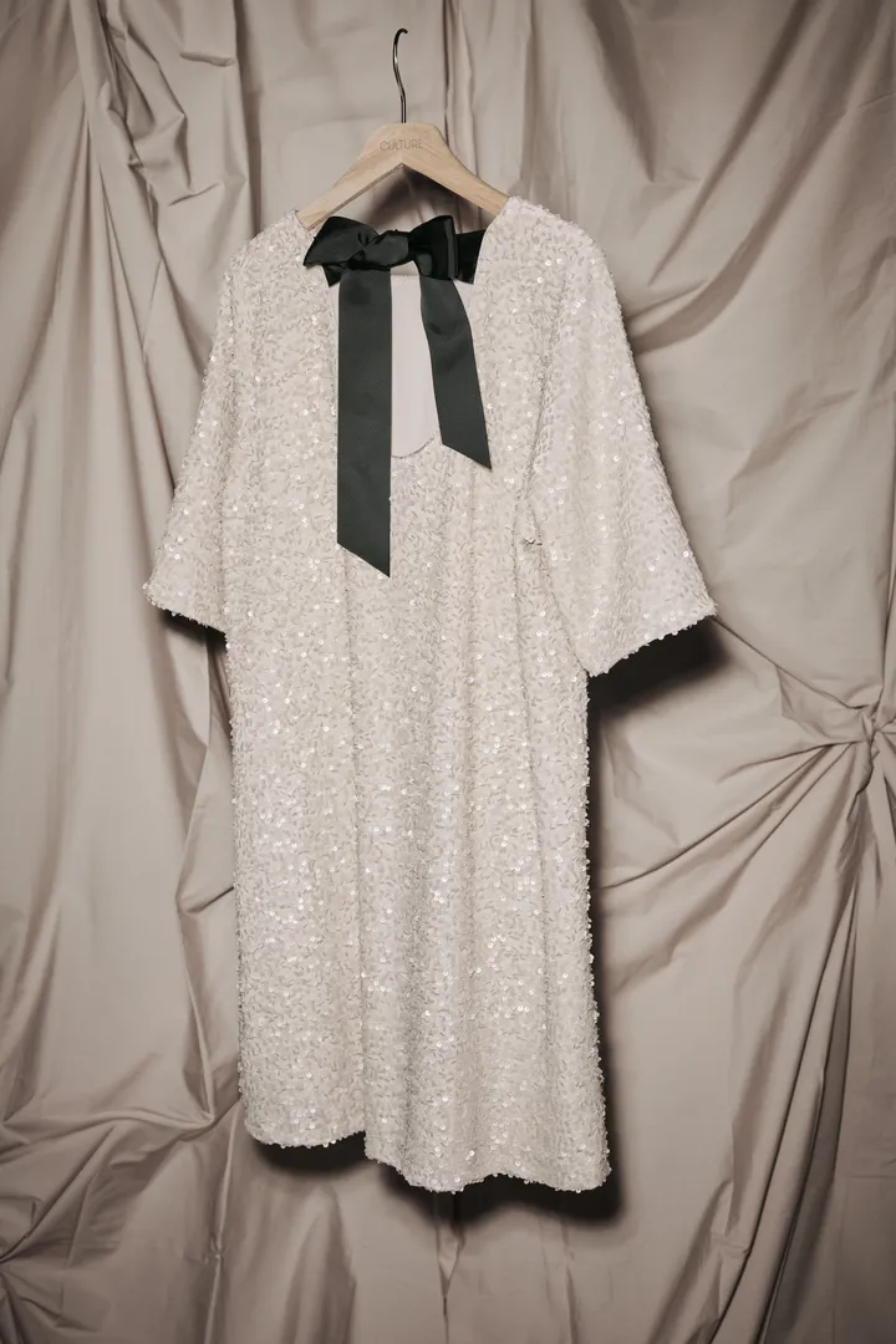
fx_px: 1867
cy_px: 672
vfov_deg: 39.6
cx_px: 448
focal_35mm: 50
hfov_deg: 27.0
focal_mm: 50
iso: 320
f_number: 4.5
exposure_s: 1/200
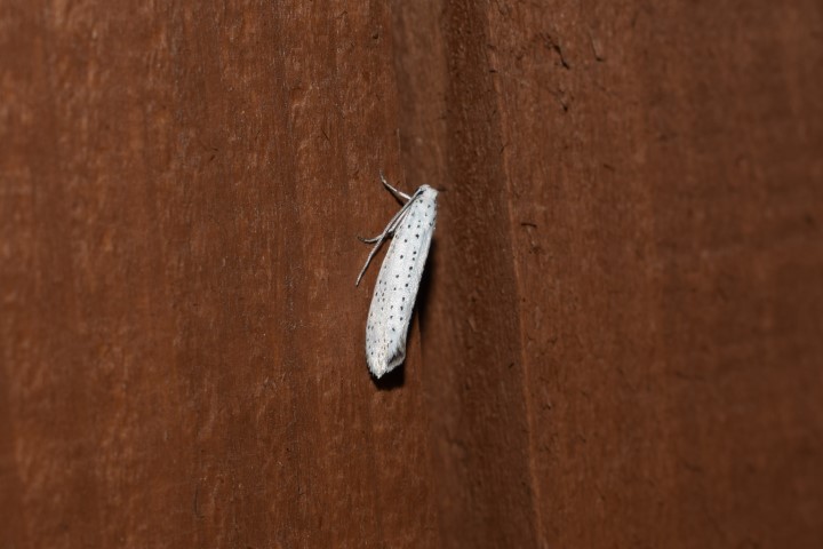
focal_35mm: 52
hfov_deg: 37.9
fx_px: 1200
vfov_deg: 25.8
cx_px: 412
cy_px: 274
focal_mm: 35
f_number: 8
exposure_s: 1/60
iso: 100
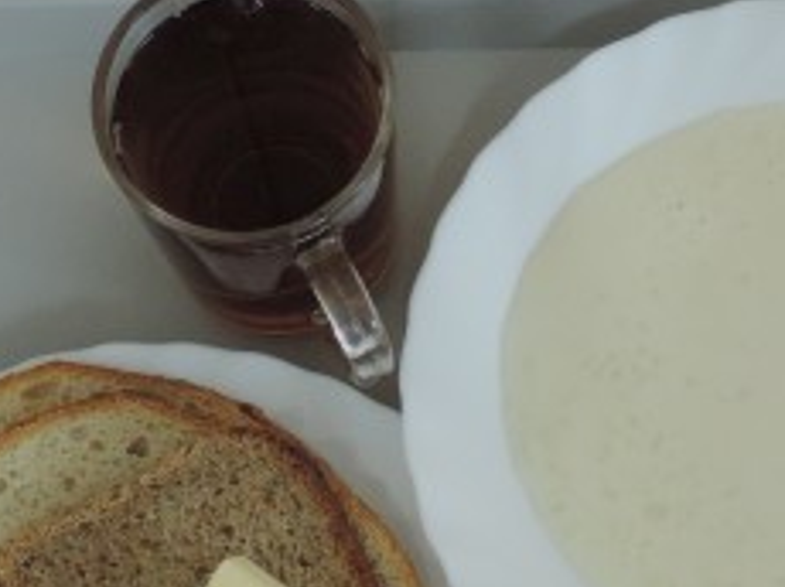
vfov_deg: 22.1
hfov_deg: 30.3
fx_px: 1450
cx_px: 420
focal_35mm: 64
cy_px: 585
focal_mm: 4.3
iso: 400
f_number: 3
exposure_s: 1/20
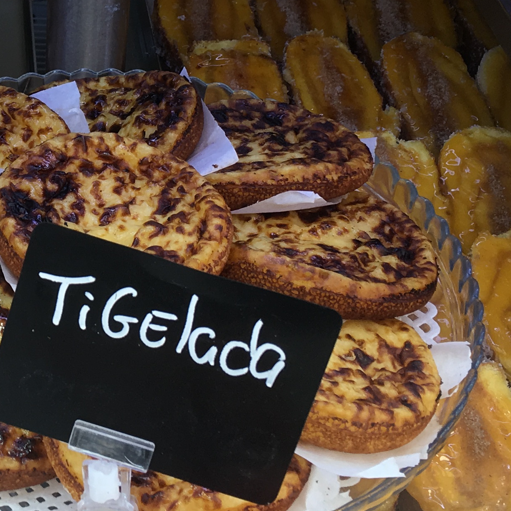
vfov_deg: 20.3
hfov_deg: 19.9
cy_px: 57
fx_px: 1403
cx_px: -23
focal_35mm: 84
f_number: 2.2
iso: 25
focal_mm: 4.15
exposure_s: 1/100
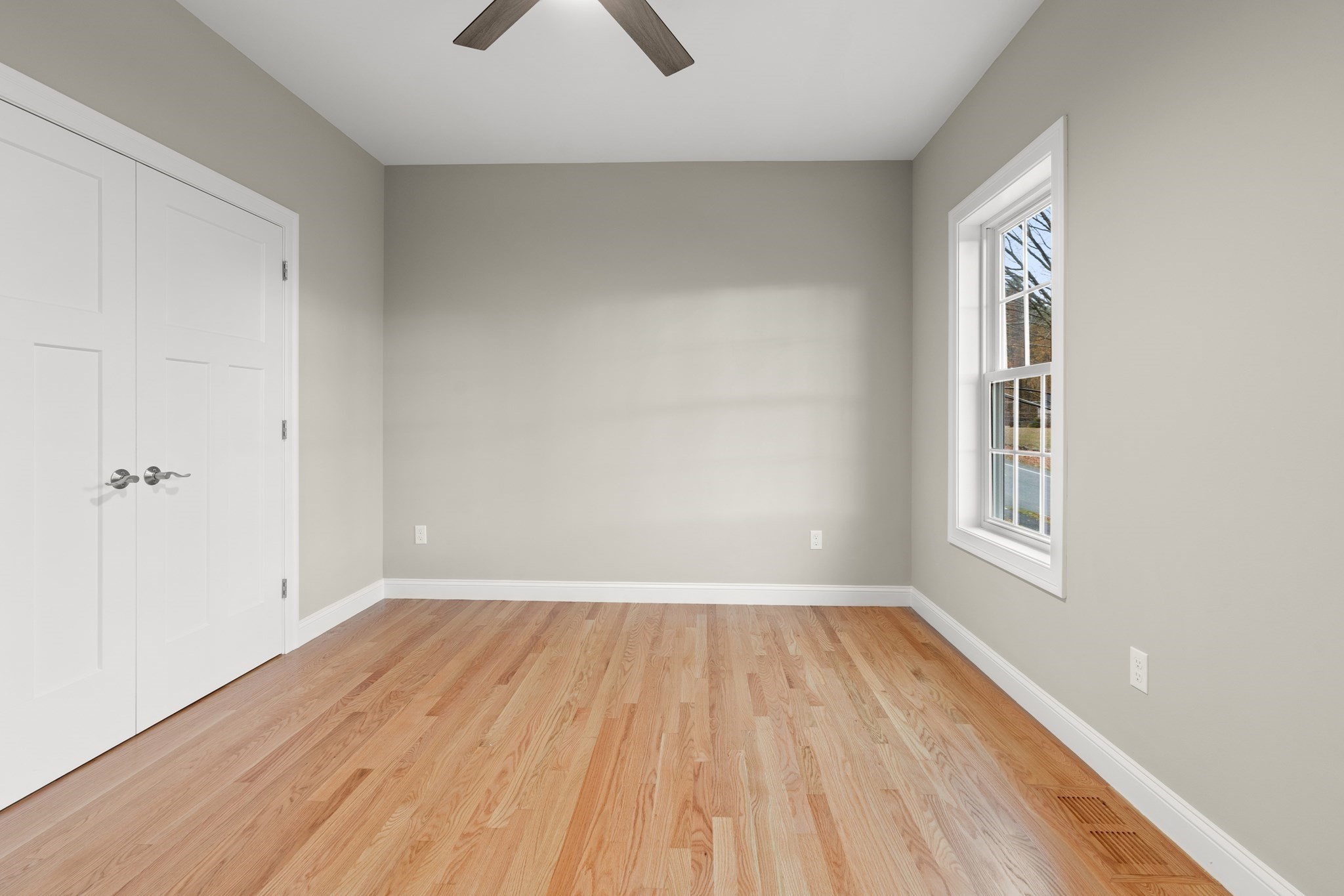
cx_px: 672
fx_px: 597
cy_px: 448
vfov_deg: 73.7
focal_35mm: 16
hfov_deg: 96.7
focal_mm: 16
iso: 250
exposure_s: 1/1.25
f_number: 8
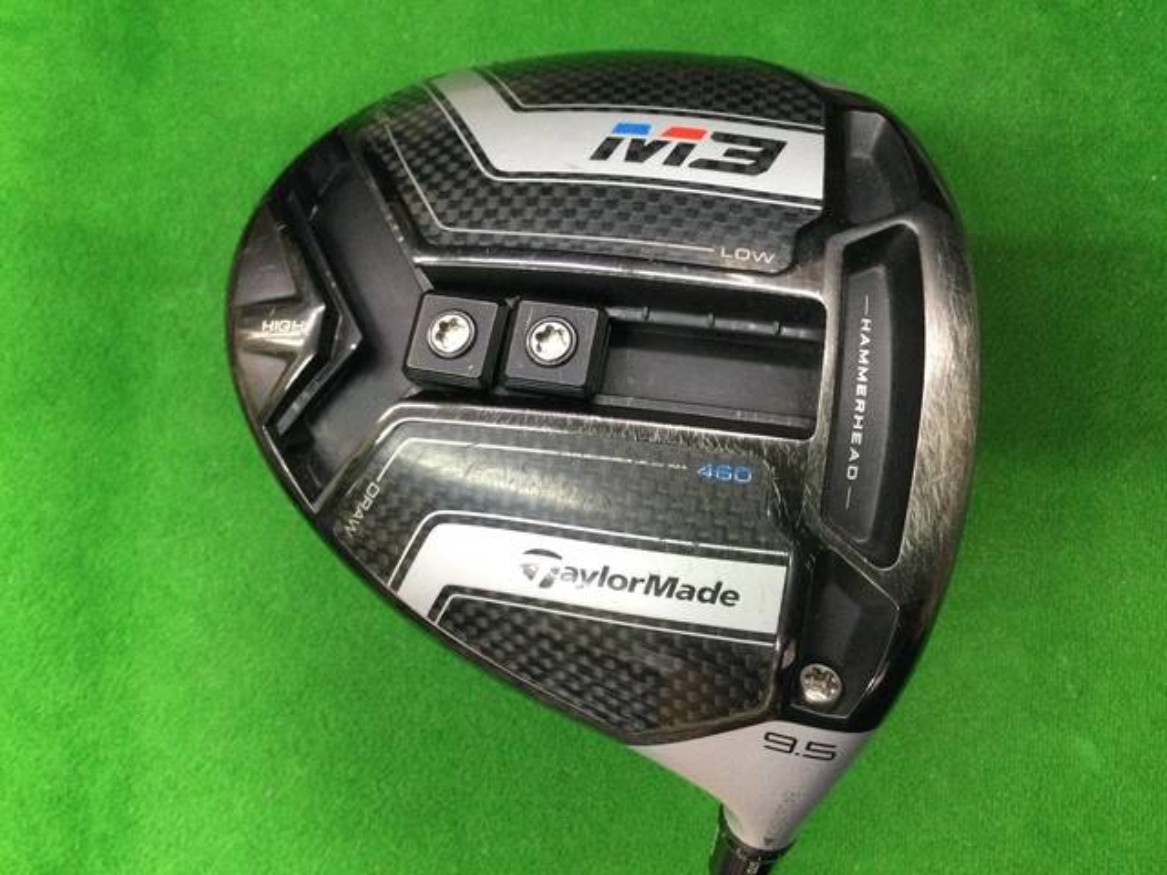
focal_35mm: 31
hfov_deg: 58.4
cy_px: 438
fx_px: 1045
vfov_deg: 45.4
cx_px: 584
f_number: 2.4
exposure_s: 1/30
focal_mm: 3.3
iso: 160
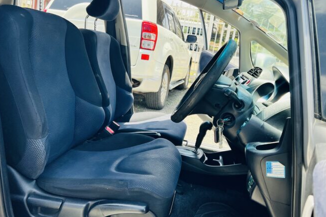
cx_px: 178
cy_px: 92
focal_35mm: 33
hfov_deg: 57.1
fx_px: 299
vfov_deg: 39.9
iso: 50
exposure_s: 1/696
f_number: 1.5
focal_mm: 5.7
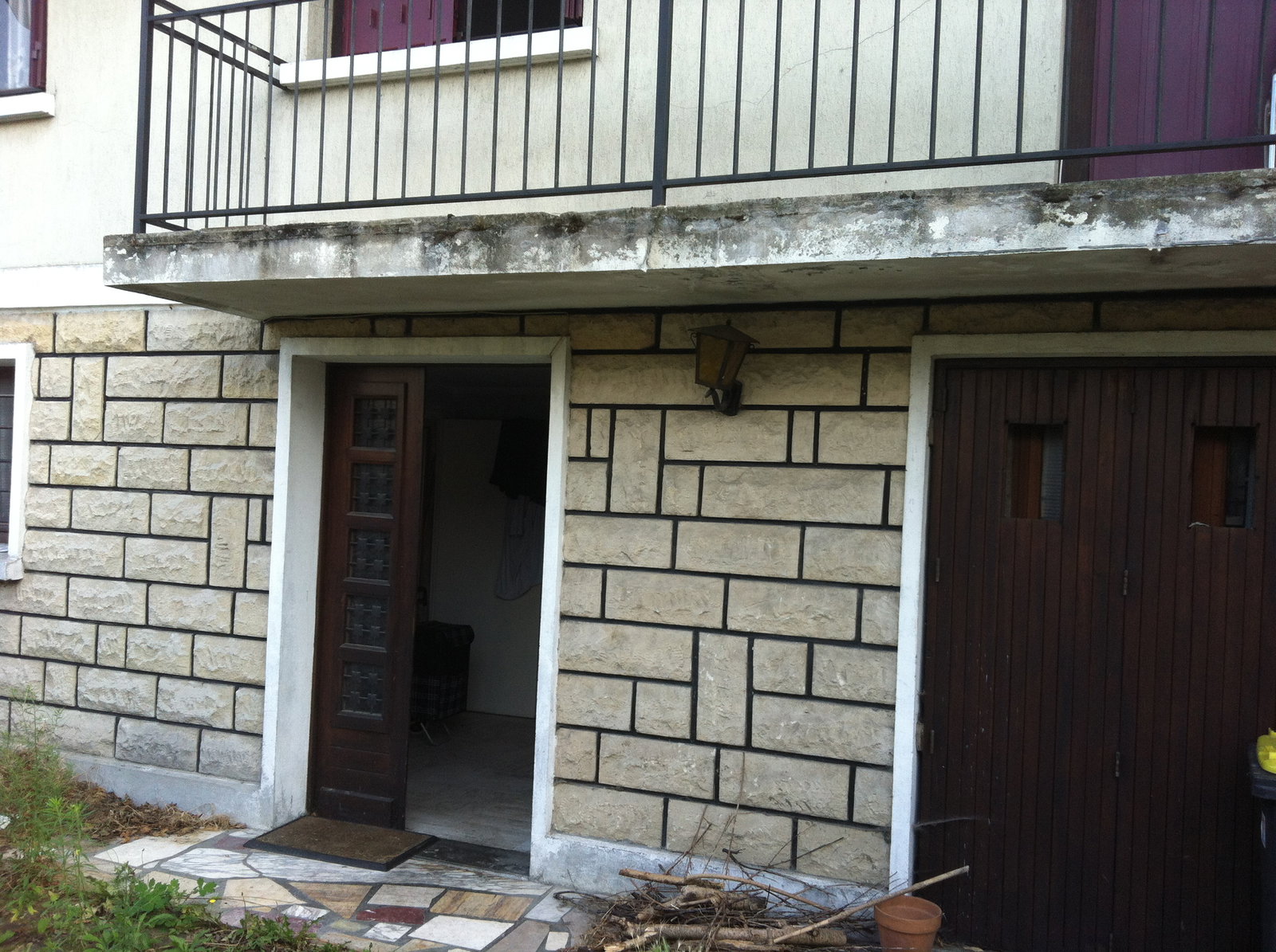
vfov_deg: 40.6
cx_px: 638
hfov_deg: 52.7
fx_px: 1288
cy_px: 476
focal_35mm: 35
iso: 80
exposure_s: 1/149
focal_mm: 3.85
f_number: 2.8
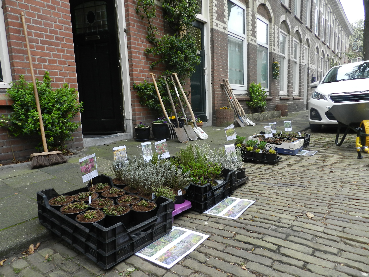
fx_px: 245
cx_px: 184
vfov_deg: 58.9
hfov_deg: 73.9
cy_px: 138
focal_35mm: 23
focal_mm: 4
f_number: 3.4
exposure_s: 1/100
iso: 160
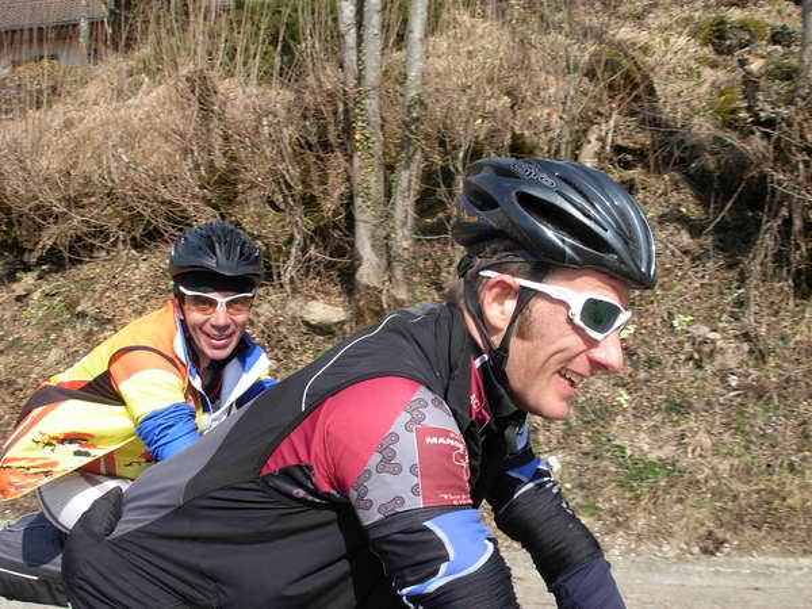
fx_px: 891
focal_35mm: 38
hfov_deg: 49.0
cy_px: 304
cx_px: 406
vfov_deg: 37.7
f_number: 4.9
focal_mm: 6.3
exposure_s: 1/362
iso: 79
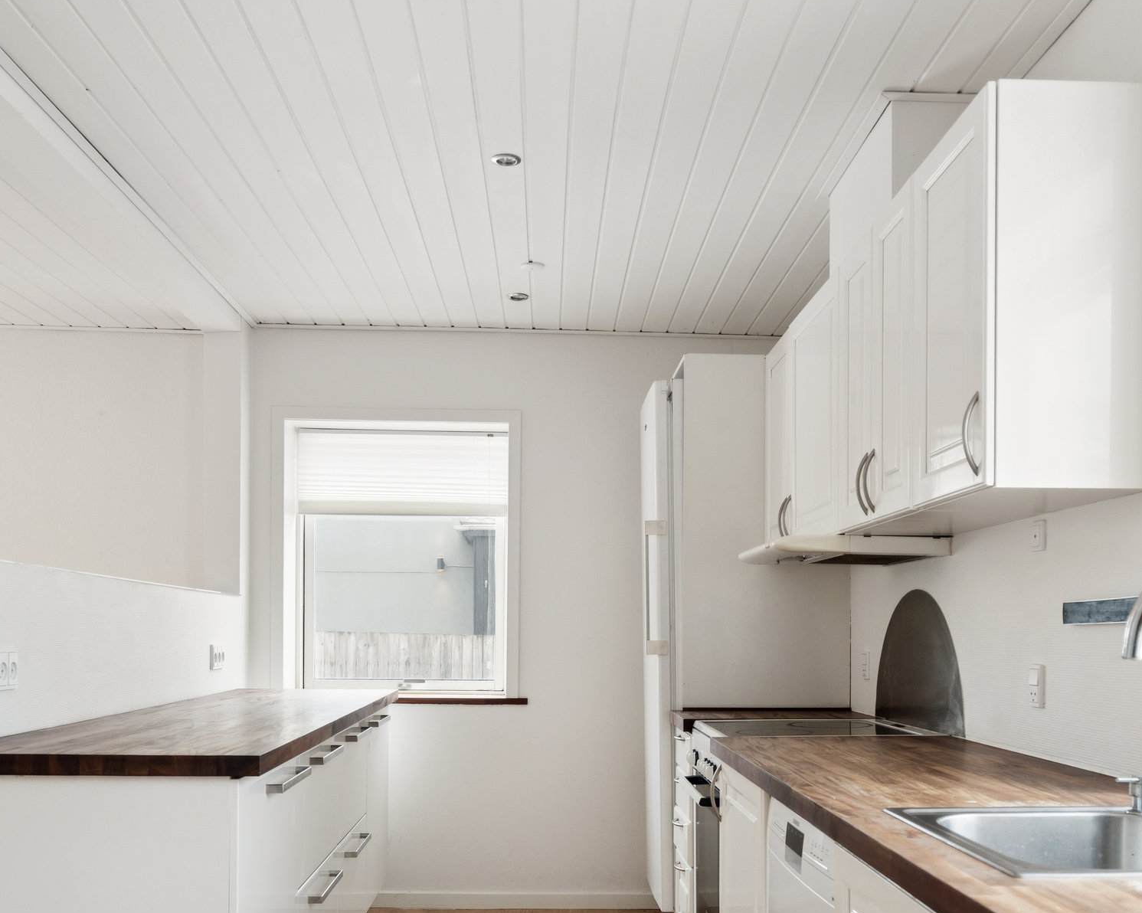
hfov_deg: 52.8
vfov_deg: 42.5
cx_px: 604
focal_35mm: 34
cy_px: 634
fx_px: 1149
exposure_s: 1/60
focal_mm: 18
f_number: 5.6
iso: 400
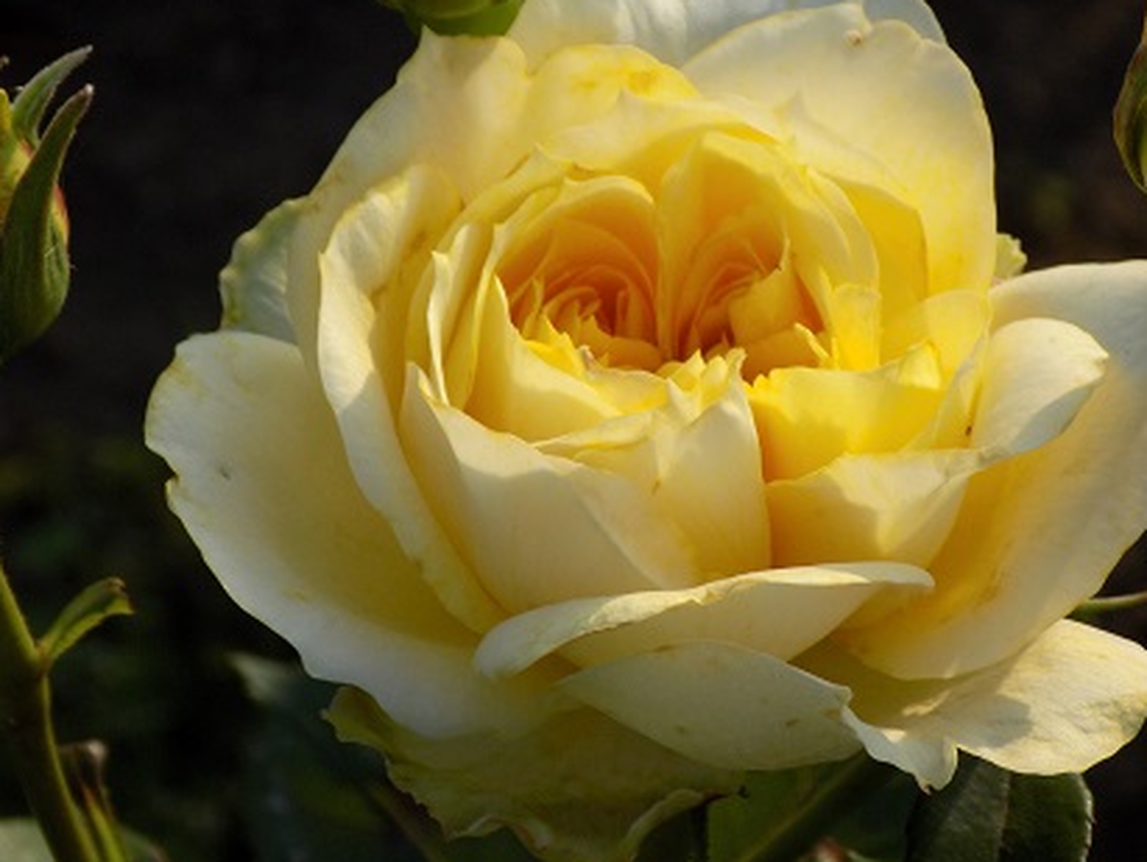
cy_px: 377
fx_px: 5107
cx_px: 661
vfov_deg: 9.7
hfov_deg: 12.8
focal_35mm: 154
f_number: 5
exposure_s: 1/30
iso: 100
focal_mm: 23.4
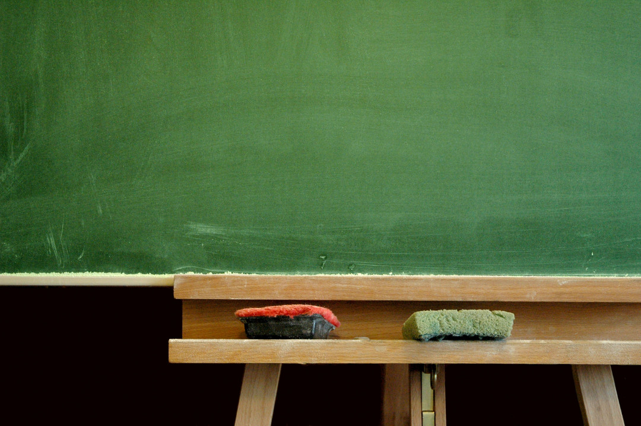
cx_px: 320
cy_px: 213
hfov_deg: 35.1
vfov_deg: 23.7
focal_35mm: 57
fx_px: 1014
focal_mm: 38
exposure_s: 1/20
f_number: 4.2
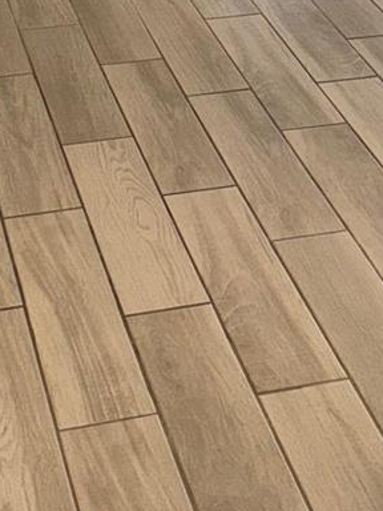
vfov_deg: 18.5
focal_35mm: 96
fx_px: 1416
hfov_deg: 15.4
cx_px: 238
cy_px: -218
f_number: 1.78
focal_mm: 6.76
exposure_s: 1/186
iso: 100
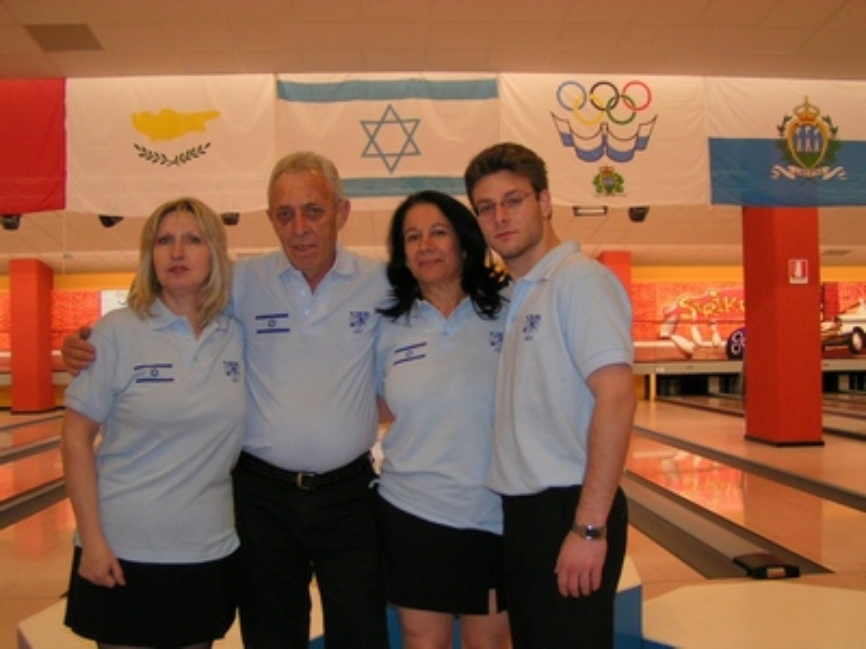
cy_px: 324
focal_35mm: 38
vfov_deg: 37.7
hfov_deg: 49.0
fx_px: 951
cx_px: 433
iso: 200
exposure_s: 1/40
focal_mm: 5.8
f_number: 2.8
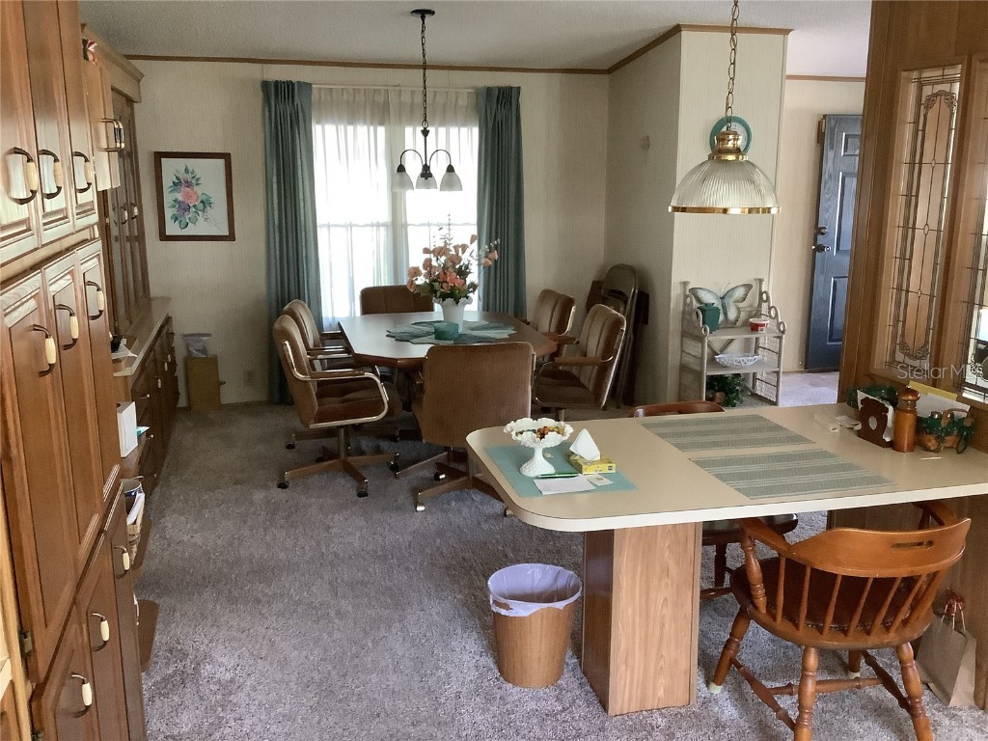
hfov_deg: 58.4
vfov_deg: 45.4
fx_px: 885
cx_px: 494
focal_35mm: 31
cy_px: 370
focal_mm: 3.3
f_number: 2.4
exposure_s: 1/40
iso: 400
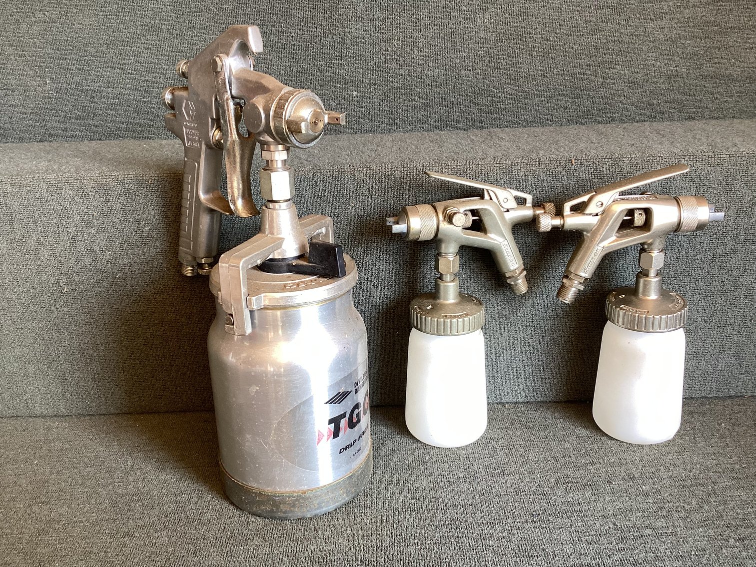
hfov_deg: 58.3
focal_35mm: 31
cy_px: 284
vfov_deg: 45.4
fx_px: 677
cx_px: 378
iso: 80
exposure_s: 1/50
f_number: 2.4
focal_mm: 3.3
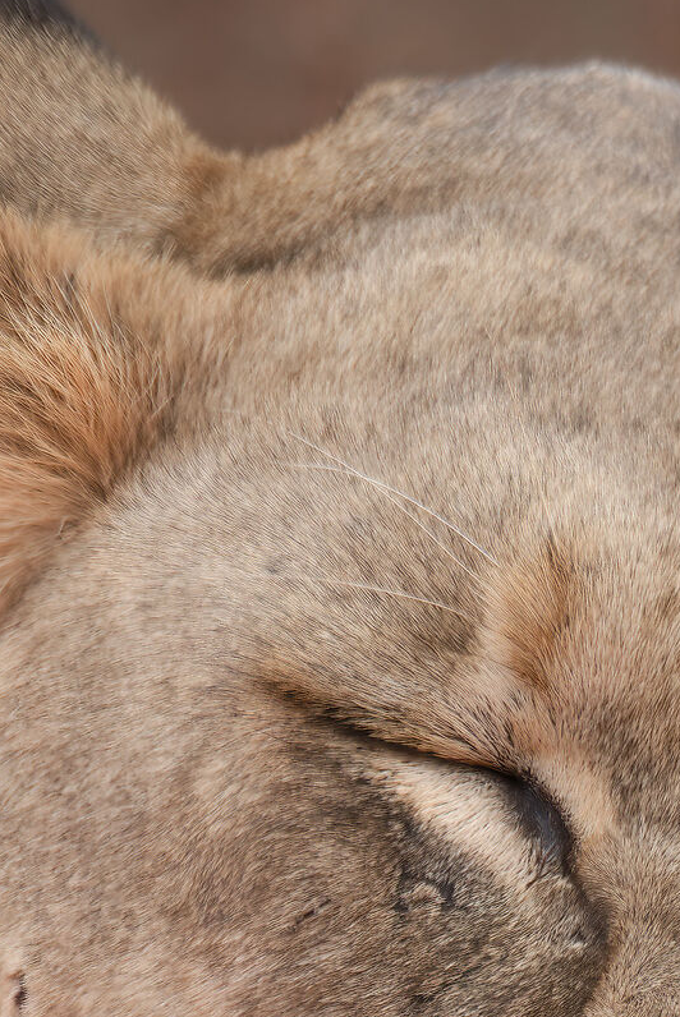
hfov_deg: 0.8
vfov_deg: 1.1
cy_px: 1230
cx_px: 624
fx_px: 51134
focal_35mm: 1808
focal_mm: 600
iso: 160
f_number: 7.1
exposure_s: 1/250
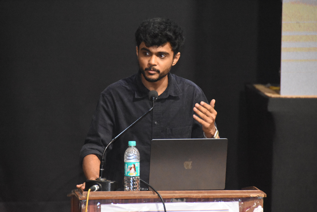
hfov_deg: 6.9
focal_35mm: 300
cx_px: 158
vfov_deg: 4.6
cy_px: 106
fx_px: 2641
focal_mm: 200
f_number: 5.6
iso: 10000
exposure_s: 1/125
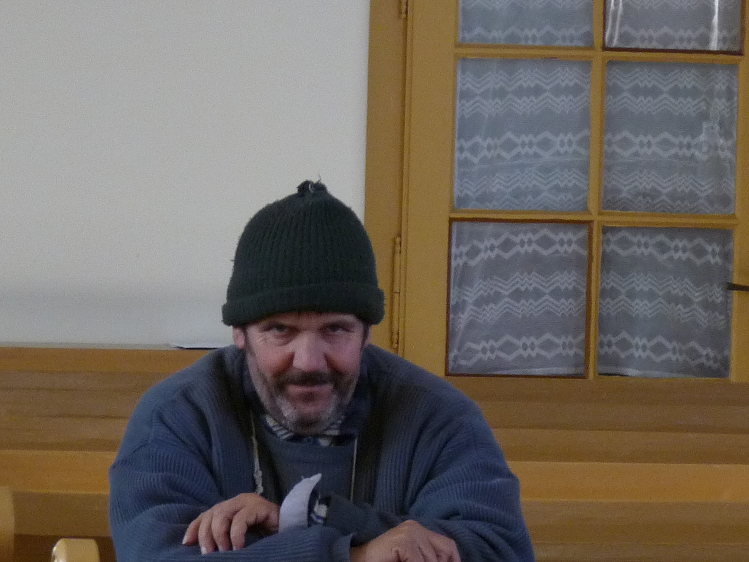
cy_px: 280
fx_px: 6210
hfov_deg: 6.9
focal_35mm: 287
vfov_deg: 5.2
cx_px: 277
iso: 250
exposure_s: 1/40
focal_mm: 22.3
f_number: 3.6
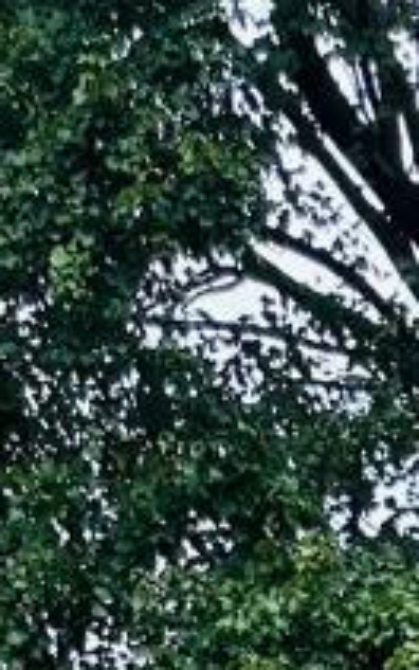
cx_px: 1184
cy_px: 2312
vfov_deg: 8.5
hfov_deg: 6.6
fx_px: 3378
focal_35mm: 185
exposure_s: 1/630
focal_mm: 6.86
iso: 80
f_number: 1.78
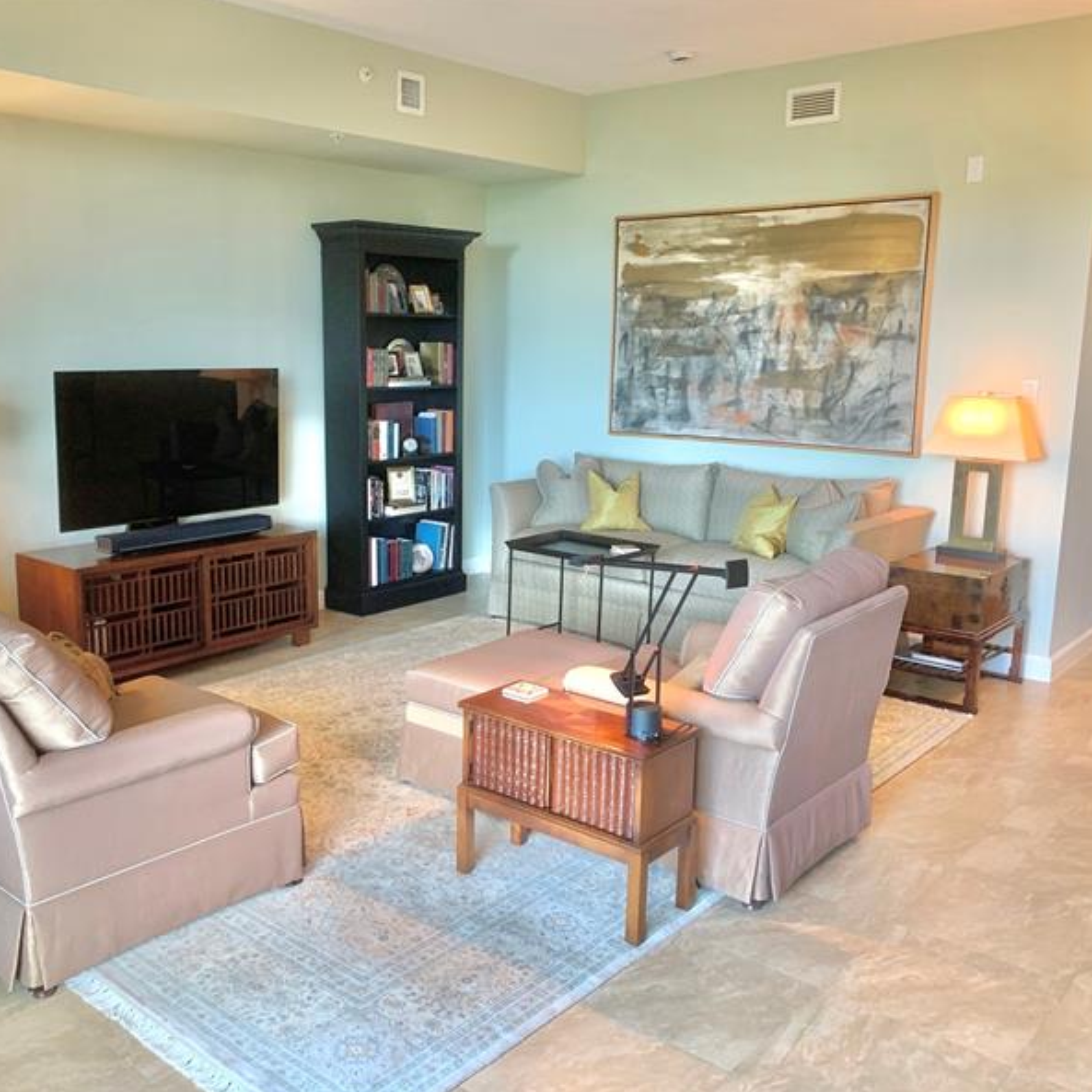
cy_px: 545
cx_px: 433
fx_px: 1106
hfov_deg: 52.2
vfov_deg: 52.5
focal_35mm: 31
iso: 160
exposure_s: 1/60
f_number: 1.8
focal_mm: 4.25
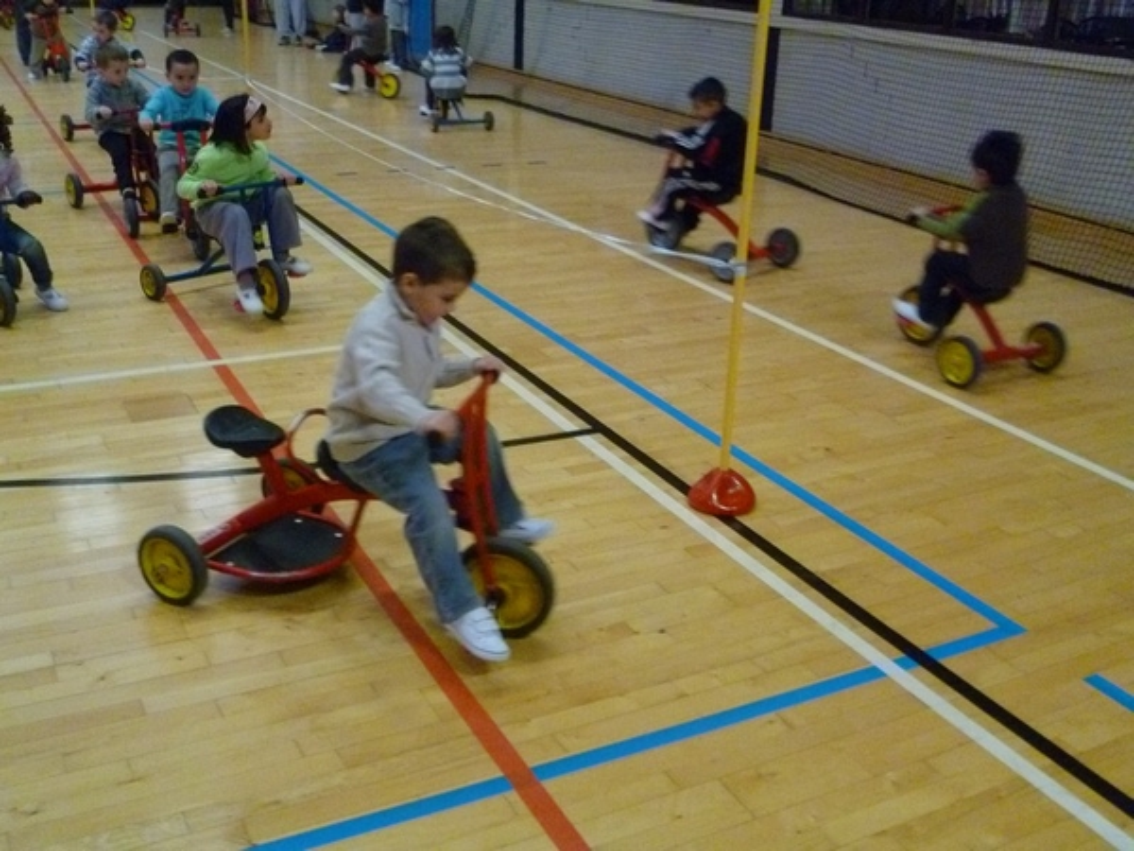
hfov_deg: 50.1
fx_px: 1212
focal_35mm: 37
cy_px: 426
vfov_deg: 38.7
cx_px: 567
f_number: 3.1
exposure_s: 1/50
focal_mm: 6.6
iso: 800
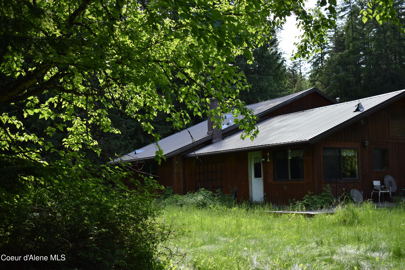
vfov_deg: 29.9
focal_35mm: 45
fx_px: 506
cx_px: 202
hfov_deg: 43.6
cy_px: 135
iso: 100
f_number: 4.2
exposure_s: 1/320
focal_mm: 30
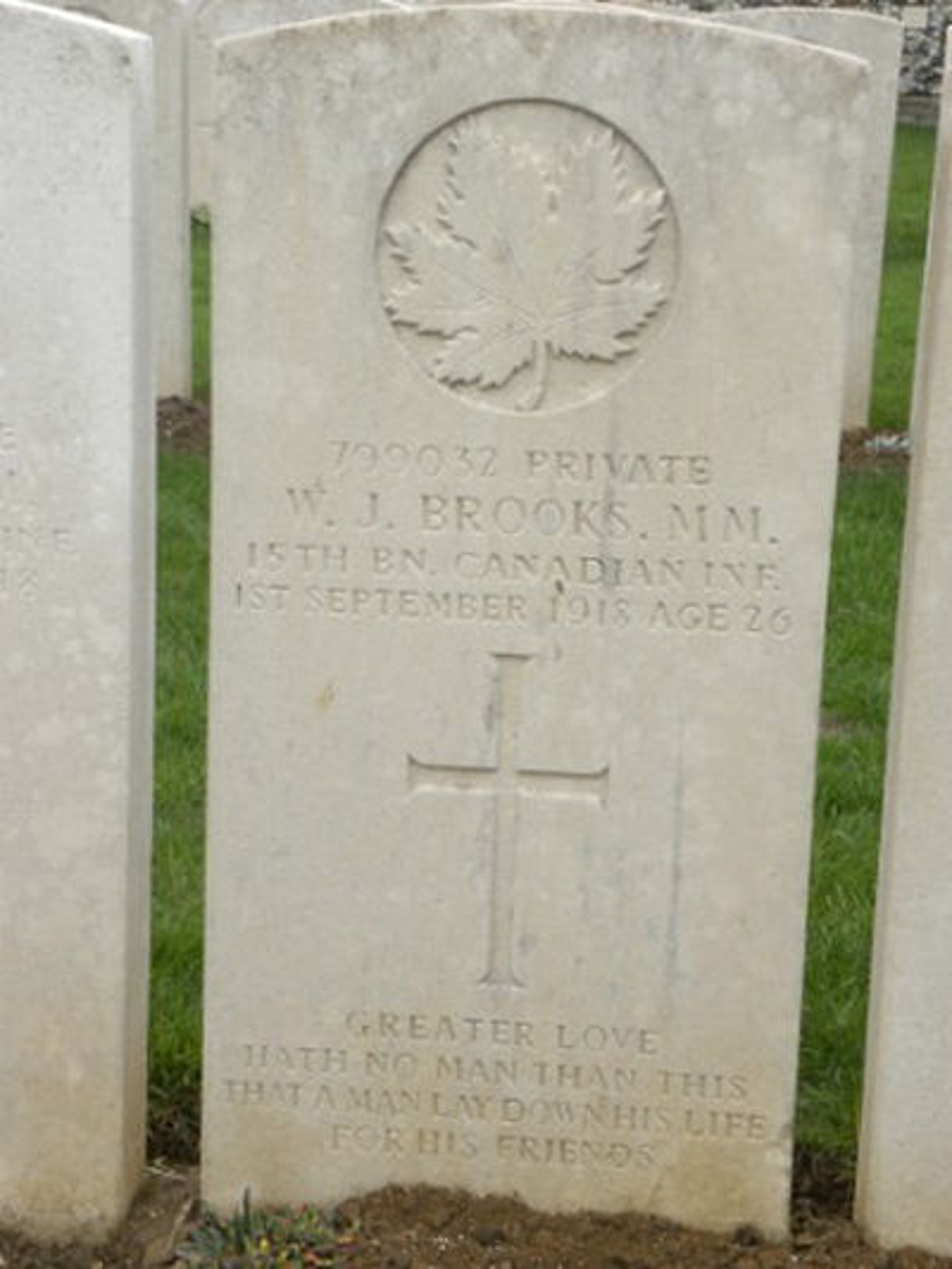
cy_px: 634
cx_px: 476
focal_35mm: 66
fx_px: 2419
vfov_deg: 29.4
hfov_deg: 22.3
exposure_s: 1/72.7
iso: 64
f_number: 3.5
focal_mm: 11.8
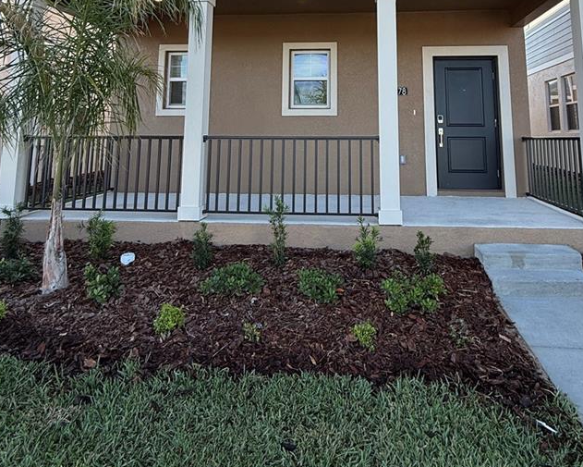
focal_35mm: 26
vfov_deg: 50.5
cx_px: 328
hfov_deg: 65.8
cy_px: 74
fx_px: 449
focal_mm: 2.22
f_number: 2.2
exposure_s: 1/439
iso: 64
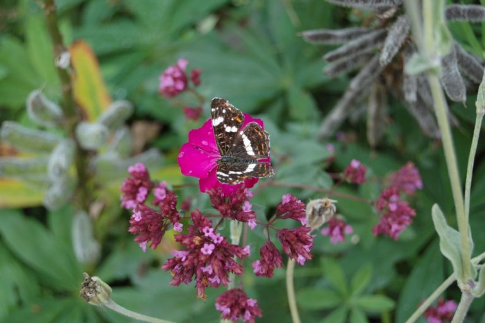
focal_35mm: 82
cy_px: 162
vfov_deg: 16.5
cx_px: 242
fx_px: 1111
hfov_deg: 24.6
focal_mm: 55
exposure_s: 1/320
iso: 400
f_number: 5.6
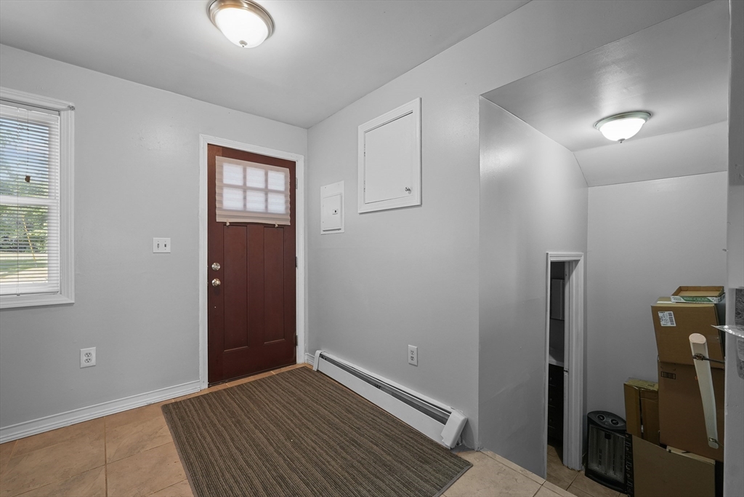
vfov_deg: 77.3
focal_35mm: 15
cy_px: 248
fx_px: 310
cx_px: 372
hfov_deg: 100.4
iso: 500
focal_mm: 10
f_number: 8
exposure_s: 1/4
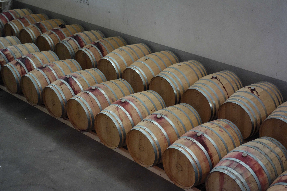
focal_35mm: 56
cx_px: 144
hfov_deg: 35.6
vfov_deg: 24.2
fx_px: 446
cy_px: 96
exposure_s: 1/20
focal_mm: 20.64
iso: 800
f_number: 3.5
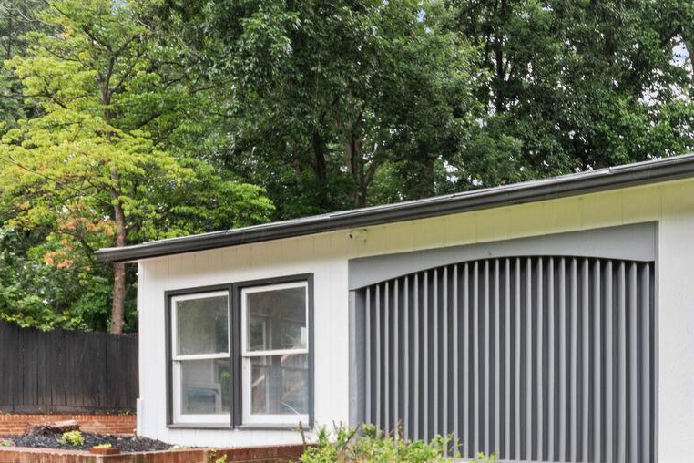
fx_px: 655
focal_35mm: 34
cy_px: 299
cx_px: 447
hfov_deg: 54.9
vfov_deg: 38.5
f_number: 8
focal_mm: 10
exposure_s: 1/40
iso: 200
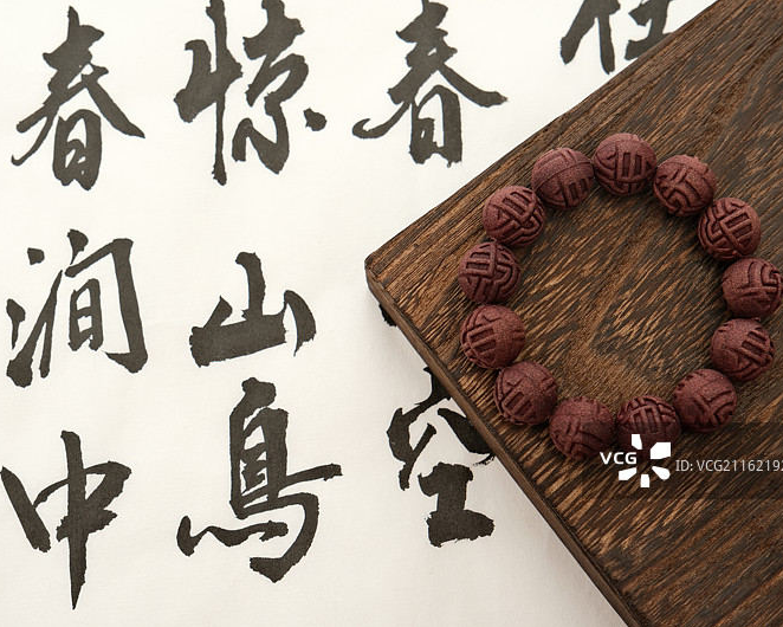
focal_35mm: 68
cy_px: 314
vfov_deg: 22.5
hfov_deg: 27.9
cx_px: 373
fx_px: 1576
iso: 125
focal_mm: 39.8
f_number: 7.1
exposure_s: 1/125
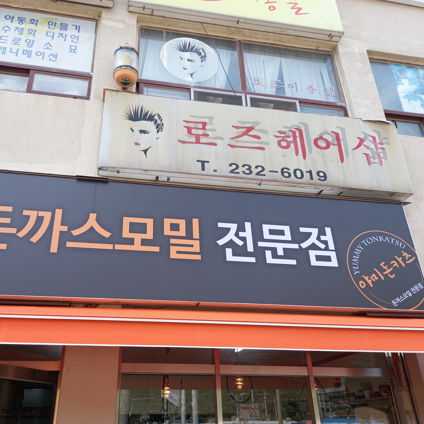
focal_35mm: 30
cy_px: 214
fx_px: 416
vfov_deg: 54.0
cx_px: 180
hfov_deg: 53.8
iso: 25
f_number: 2
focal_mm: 4.6
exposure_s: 1/152
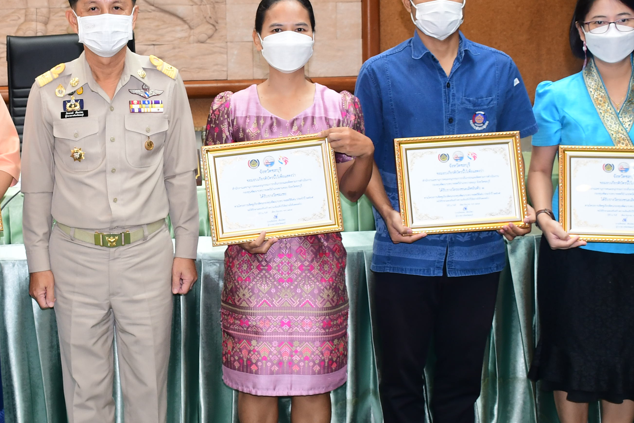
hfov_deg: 31.0
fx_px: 1127
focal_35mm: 64
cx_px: 171
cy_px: 132
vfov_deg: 21.1
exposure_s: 1/60
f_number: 4.5
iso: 500
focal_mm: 20
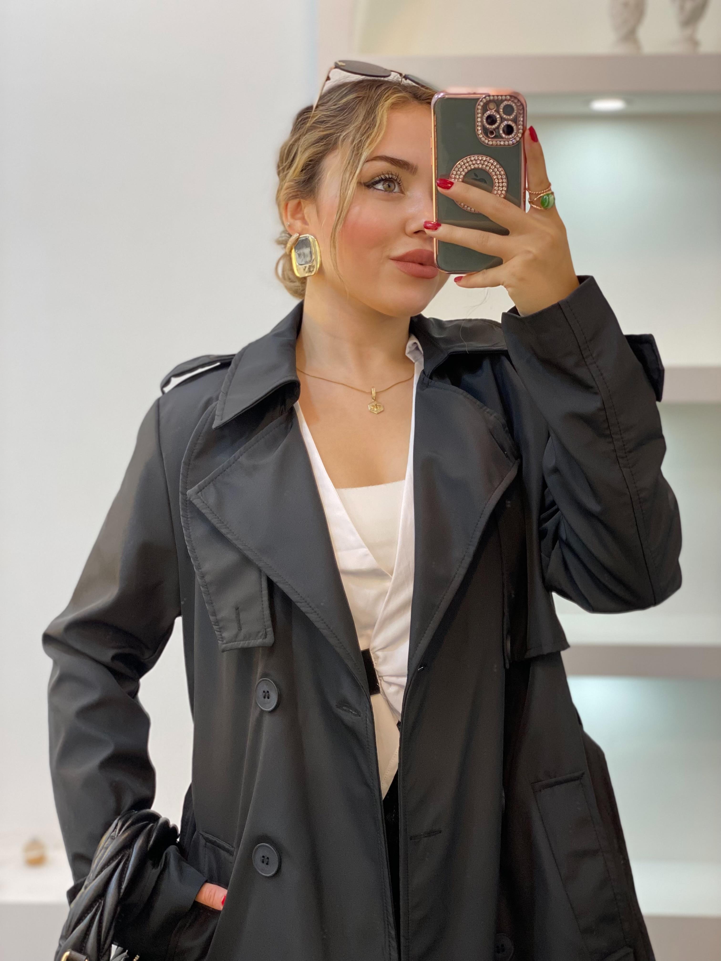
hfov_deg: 28.0
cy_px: 480
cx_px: 360
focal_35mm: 52
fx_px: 1444
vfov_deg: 36.8
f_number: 2
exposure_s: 1/100
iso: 125
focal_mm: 6
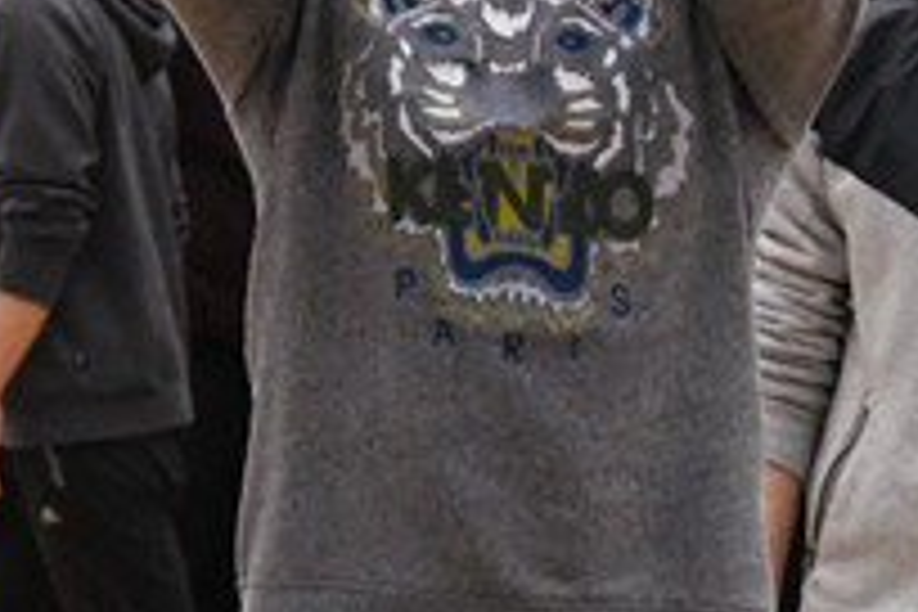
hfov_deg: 6.4
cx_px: 176
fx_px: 8210
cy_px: -187
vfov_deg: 4.3
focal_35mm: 322
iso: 9000
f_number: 4.8
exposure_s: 1/1250
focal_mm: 55
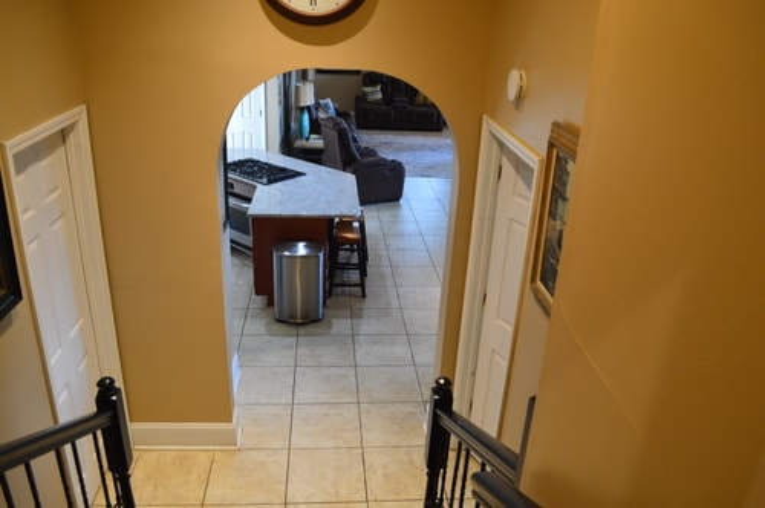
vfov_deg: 47.8
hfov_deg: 67.4
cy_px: 254
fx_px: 573
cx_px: 382
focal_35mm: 27
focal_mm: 18
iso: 560
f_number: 6.3
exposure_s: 1/15
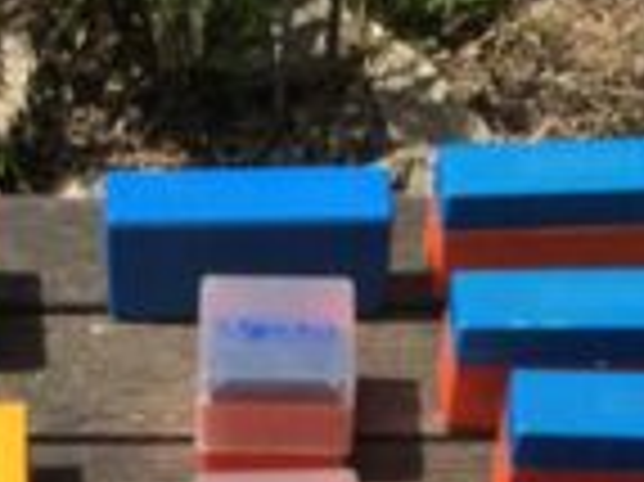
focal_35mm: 104
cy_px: 644
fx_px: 1933
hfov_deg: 18.8
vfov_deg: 13.6
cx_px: 180
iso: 25
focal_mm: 3.3
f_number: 2.4
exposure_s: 1/2092
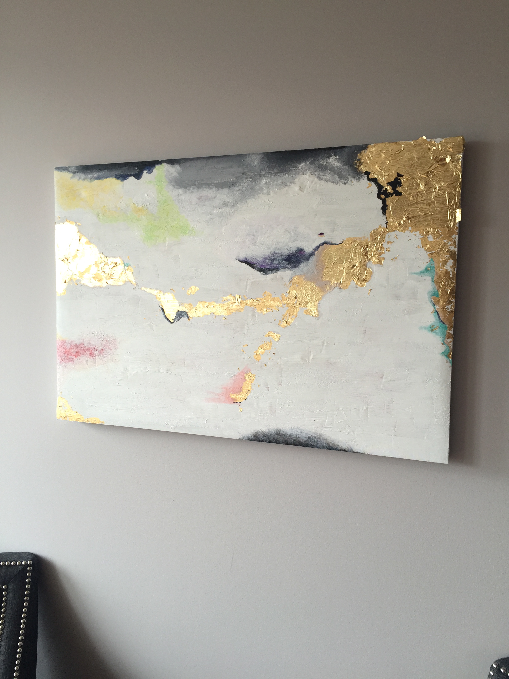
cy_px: 340
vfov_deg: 61.7
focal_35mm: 29
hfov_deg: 48.2
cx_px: 254
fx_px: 569
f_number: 2.2
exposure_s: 1/60
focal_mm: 4.15
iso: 40
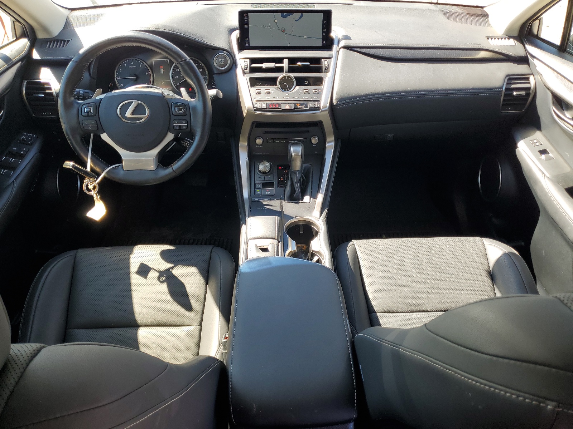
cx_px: 286
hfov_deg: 67.3
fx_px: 430
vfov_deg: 53.1
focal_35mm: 26
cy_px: 214
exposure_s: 1/256
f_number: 1.5
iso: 50
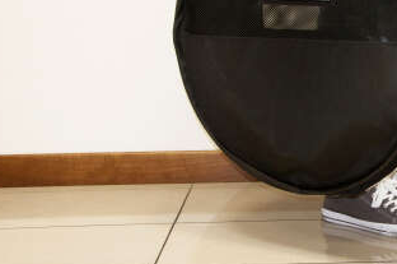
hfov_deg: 19.0
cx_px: 420
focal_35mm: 104
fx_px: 1145
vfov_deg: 13.0
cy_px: 6
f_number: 4.2
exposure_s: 1/60
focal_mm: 30
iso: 800
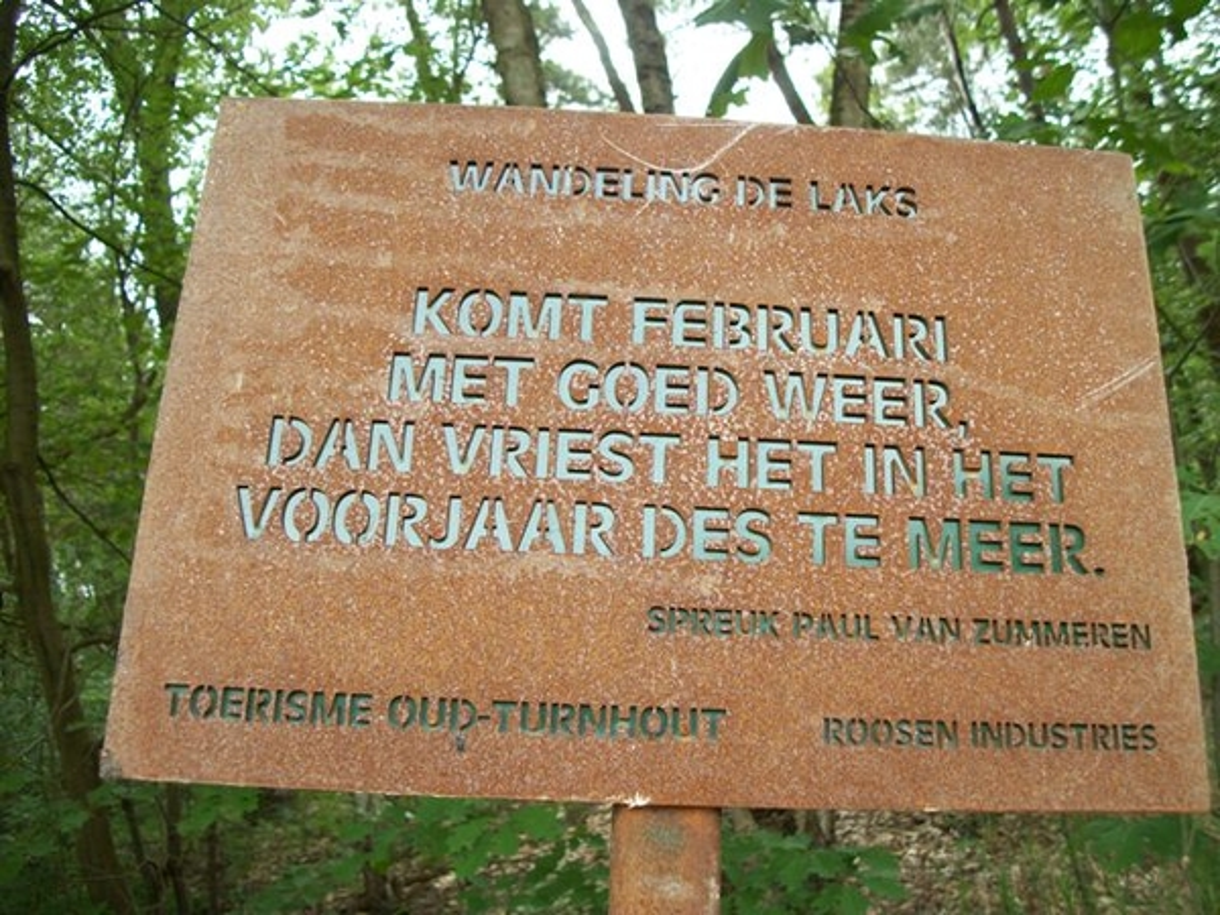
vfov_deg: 44.2
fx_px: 1128
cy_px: 458
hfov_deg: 56.8
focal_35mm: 32
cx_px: 610
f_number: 2.9
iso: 80
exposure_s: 1/125
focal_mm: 5.7
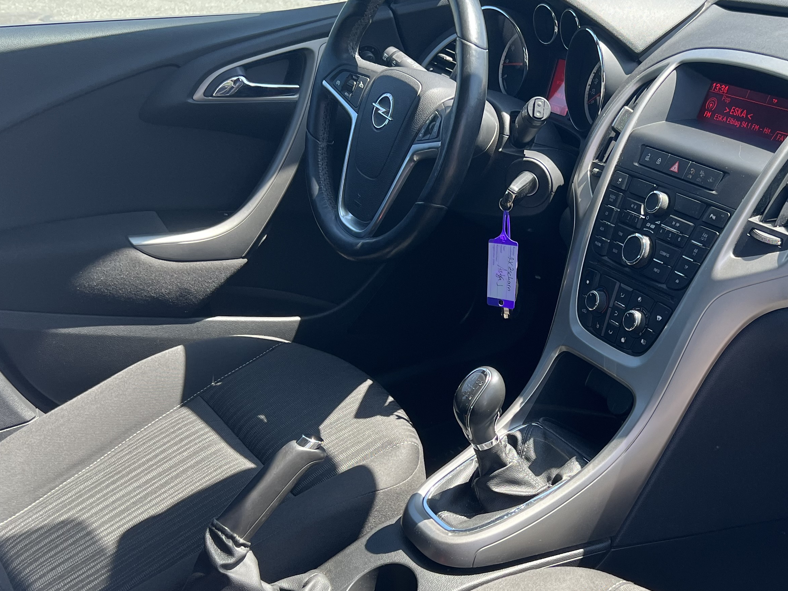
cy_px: 391
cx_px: 572
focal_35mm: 45
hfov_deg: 41.1
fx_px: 1024
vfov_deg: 31.9
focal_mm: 5.7
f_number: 1.5
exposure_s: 1/427
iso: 50
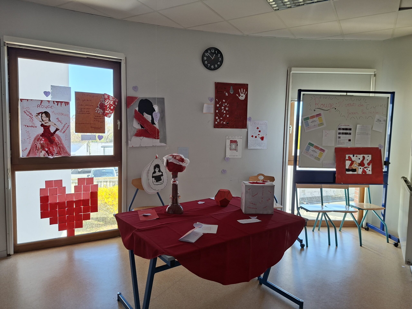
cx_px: 206
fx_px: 274
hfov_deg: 73.9
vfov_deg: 58.9
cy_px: 154
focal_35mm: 23
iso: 50
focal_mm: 5.54
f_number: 1.8
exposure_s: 1/100
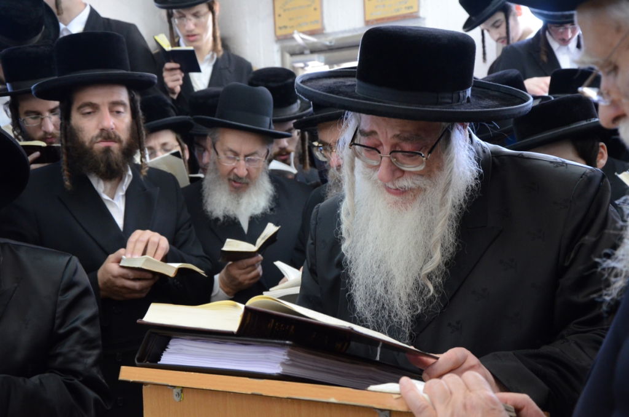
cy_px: 208
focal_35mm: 57
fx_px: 994
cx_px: 314
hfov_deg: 35.1
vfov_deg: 23.7
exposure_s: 1/60
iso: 2000
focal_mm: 38
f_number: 5
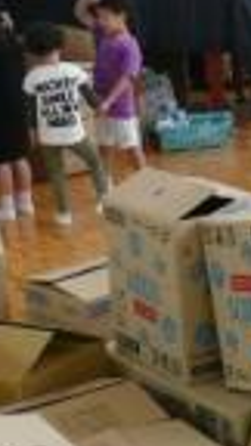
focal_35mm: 119
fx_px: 1408
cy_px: 344
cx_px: 493
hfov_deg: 9.5
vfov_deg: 17.9
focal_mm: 7.4
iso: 200
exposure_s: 1/60
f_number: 2.8
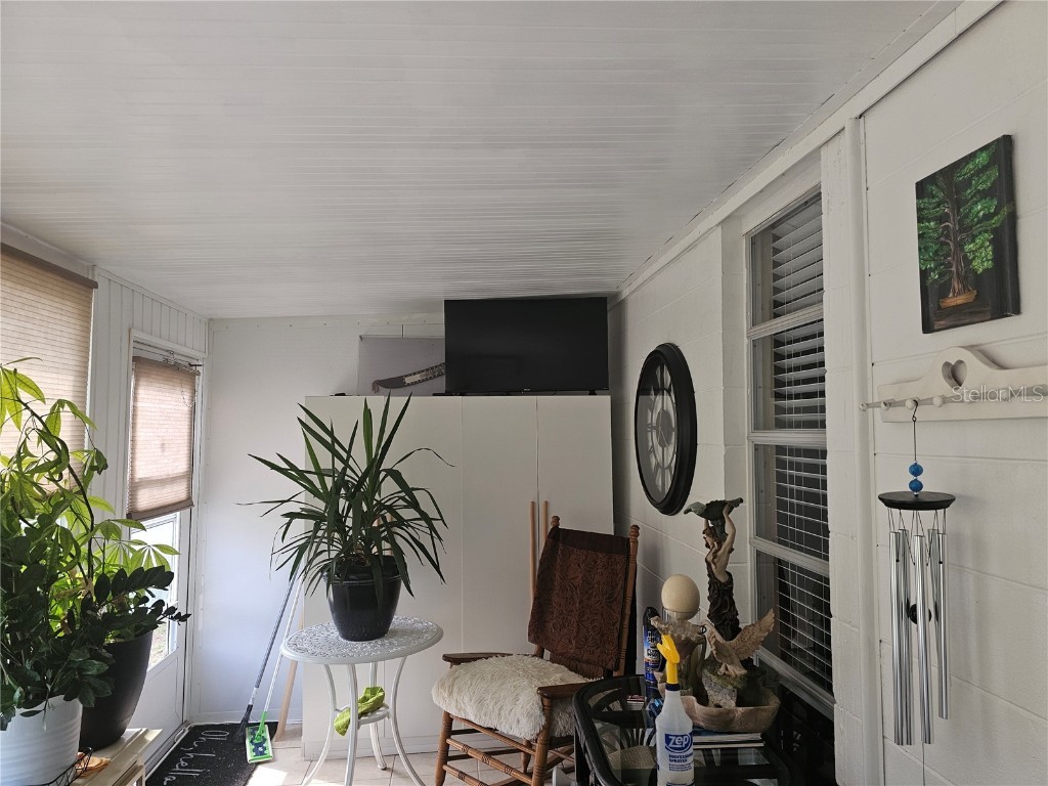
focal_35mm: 23
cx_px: 524
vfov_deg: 58.9
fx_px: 696
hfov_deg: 73.9
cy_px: 393
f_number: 1.7
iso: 40
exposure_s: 1/120
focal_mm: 6.3
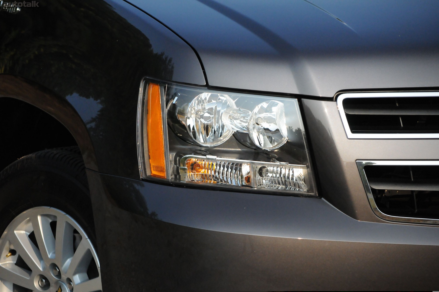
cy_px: 146
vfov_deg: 9.9
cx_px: 220
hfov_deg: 14.9
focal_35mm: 138
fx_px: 1681
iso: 2000
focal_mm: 92
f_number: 5.6
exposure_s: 1/8000
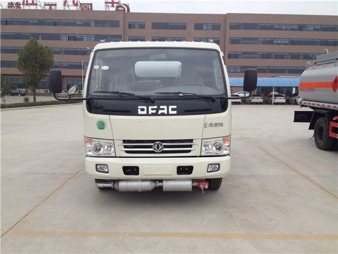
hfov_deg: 52.6
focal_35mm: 35
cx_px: 169
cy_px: 127
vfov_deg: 40.7
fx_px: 342
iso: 50
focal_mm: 4.28
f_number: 2.4
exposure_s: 1/212
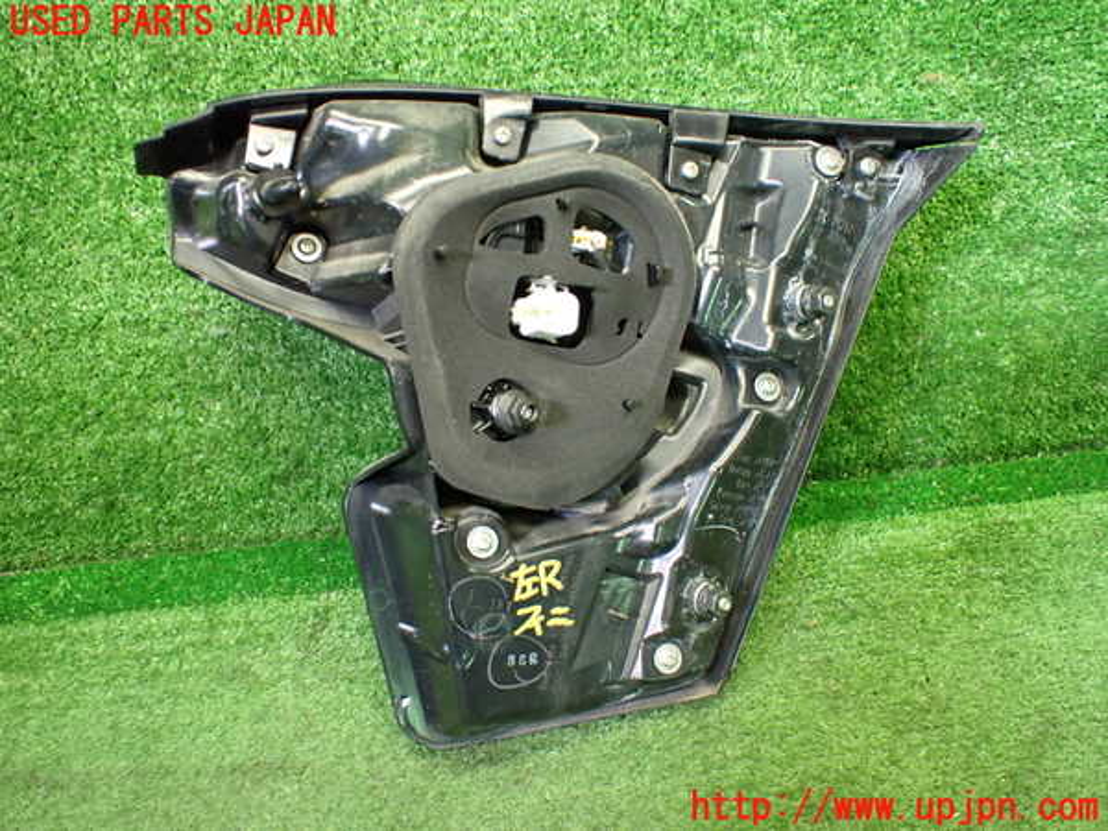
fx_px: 960
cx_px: 554
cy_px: 416
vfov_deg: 46.8
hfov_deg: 60.0
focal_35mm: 30
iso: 800
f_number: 2.3
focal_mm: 5.4
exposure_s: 1/80
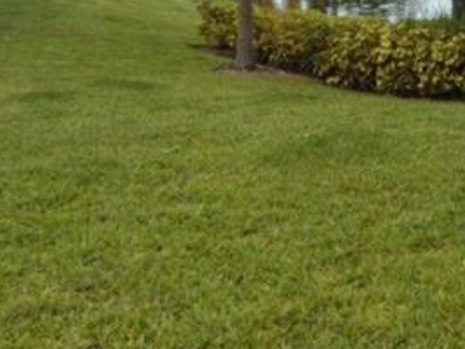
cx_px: 467
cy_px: -73
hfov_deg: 28.8
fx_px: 846
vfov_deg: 21.5
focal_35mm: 63
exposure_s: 1/180
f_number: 3.4
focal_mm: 3.6
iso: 80
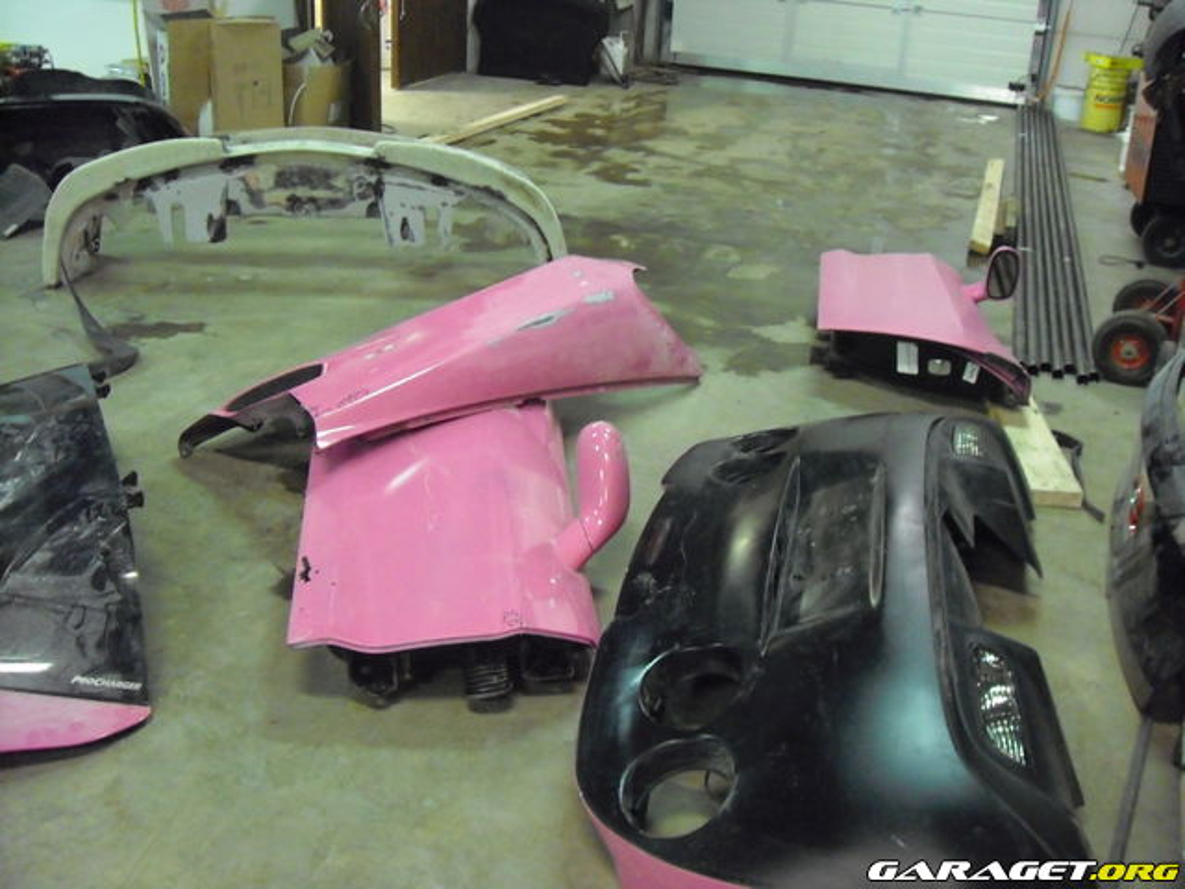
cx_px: 592
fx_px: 1267
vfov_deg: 38.7
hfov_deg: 50.1
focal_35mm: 37
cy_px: 444
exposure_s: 1/30
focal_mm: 6.2
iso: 800
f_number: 2.7
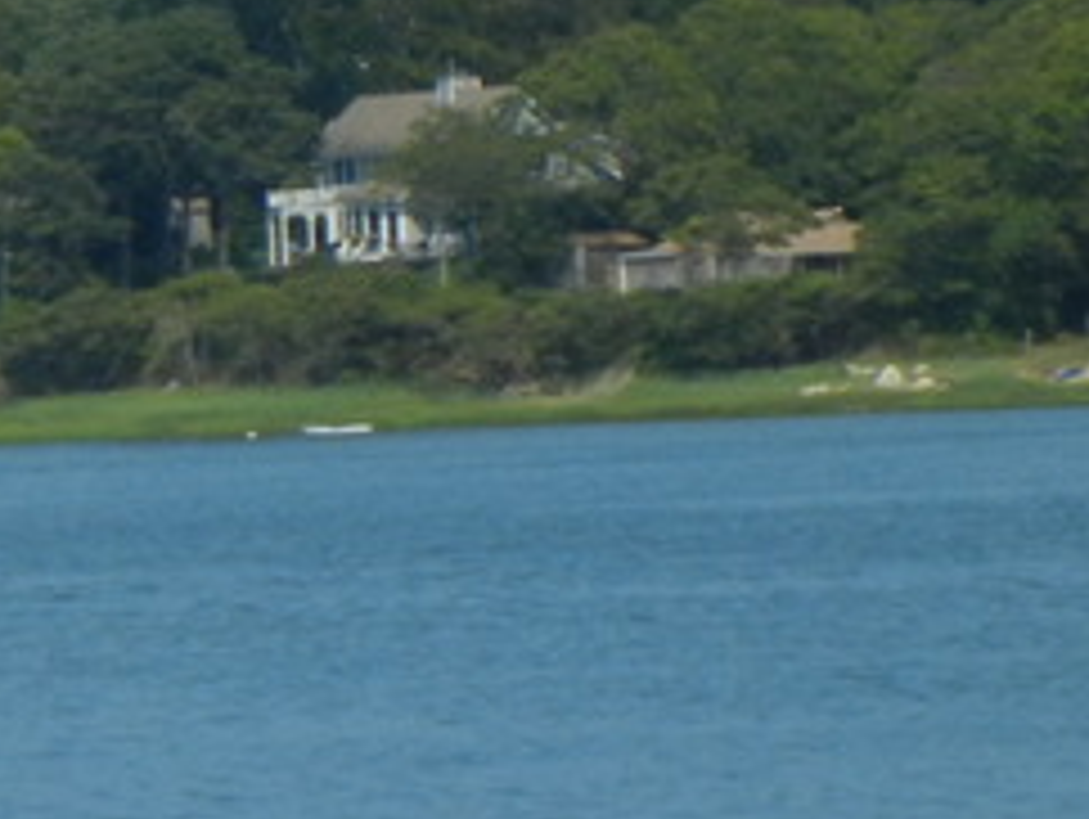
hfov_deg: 3.5
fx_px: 17698
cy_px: 180
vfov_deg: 2.7
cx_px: -954
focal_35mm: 562
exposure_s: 1/337
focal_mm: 24
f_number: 9.2
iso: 160
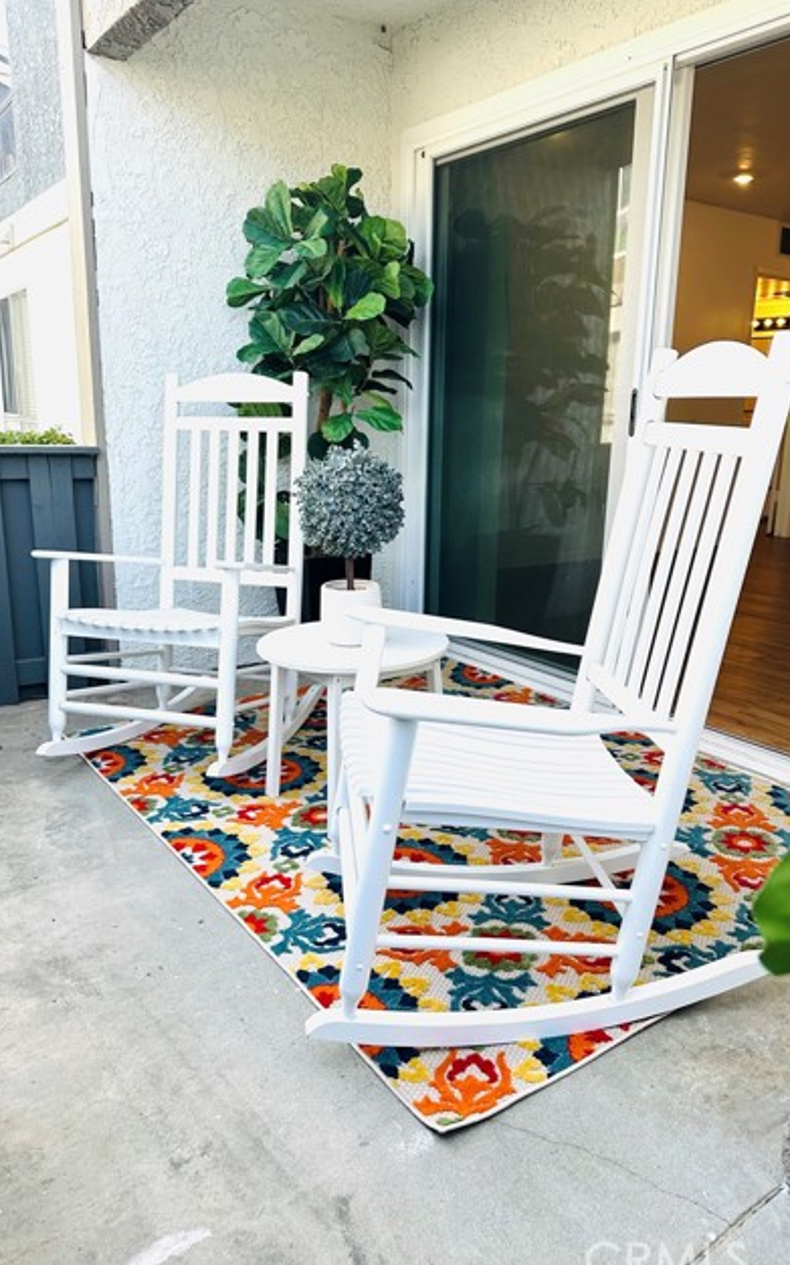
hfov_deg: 47.6
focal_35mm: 26
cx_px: 408
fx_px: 896
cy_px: 643
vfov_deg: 70.4
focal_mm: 6.86
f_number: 1.78
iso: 80
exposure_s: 1/567
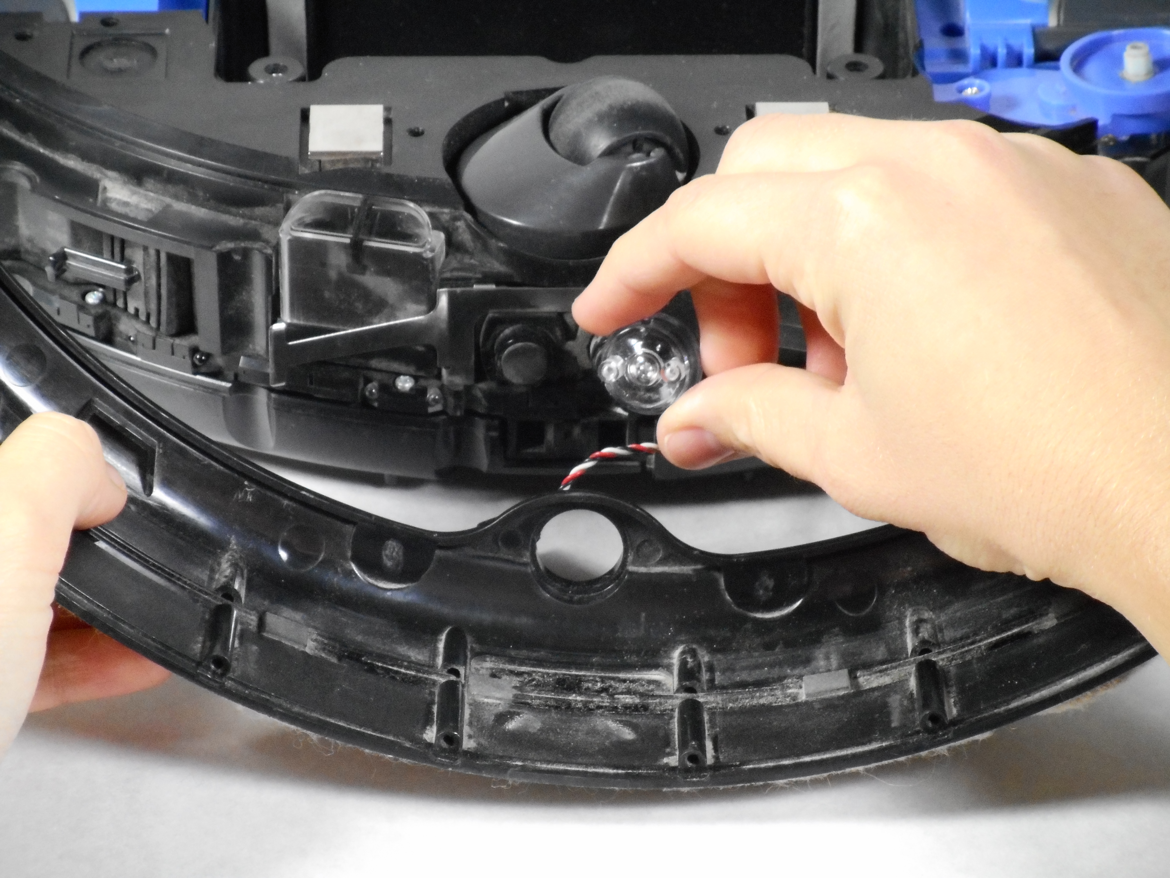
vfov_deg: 7.4
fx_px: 6760
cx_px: 585
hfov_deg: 9.9
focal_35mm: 200
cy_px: 439
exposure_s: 1/30
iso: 800
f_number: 6.6
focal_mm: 36
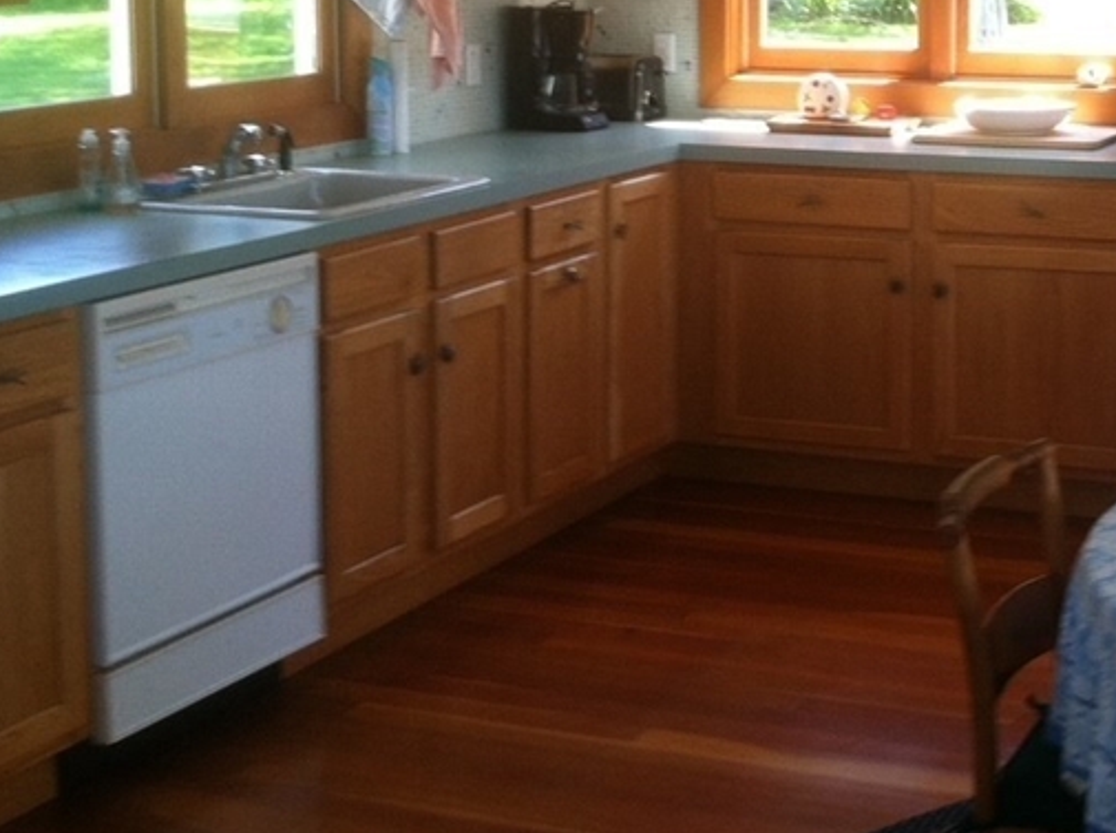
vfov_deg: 20.3
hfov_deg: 26.8
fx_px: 2285
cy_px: 118
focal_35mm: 71
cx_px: 924
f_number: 2.8
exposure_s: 1/40
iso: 80
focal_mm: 3.85
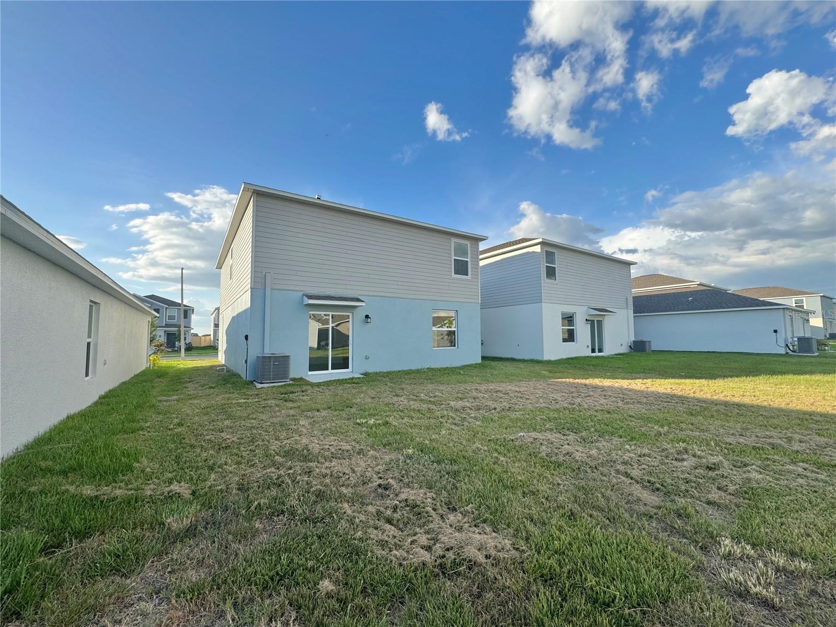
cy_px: 314
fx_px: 338
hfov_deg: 102.1
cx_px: 418
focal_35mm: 14
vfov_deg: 85.7
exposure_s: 1/720
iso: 40
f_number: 2.2
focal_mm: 2.22
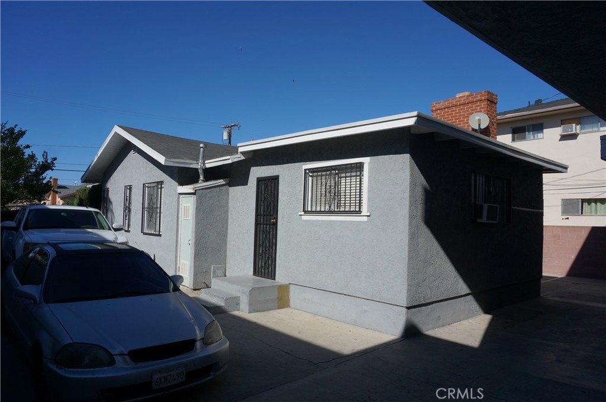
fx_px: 403
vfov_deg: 53.0
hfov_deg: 73.8
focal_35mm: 24
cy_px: 201
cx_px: 303
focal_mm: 16
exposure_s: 1/1000
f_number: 6.3
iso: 100
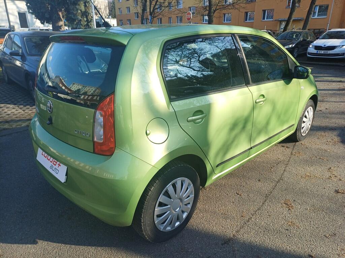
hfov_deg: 69.4
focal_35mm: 25
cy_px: 129
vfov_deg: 54.9
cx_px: 172
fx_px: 249
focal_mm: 4.65
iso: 50
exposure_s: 1/455
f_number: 1.8
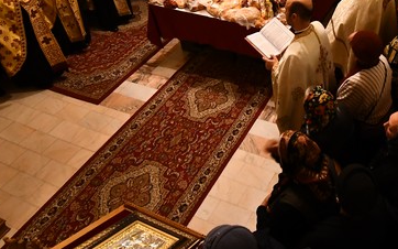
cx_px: 320
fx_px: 412
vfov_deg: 31.3
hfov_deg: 48.6
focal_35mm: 38
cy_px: 4
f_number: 4.5
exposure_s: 1/20
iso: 2000
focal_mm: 10
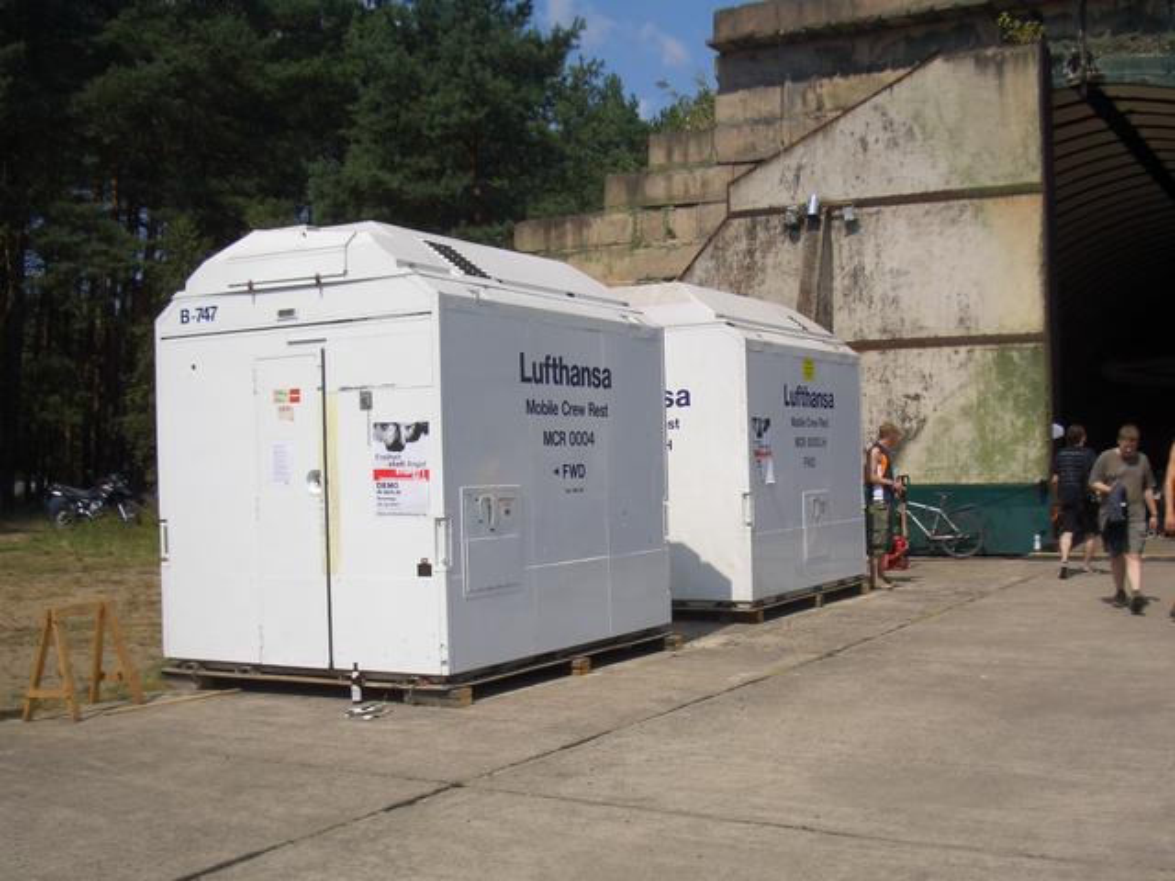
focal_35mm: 41
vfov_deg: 35.1
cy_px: 440
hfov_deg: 45.8
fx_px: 1392
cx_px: 588
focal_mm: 6.8
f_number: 4.6
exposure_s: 1/800
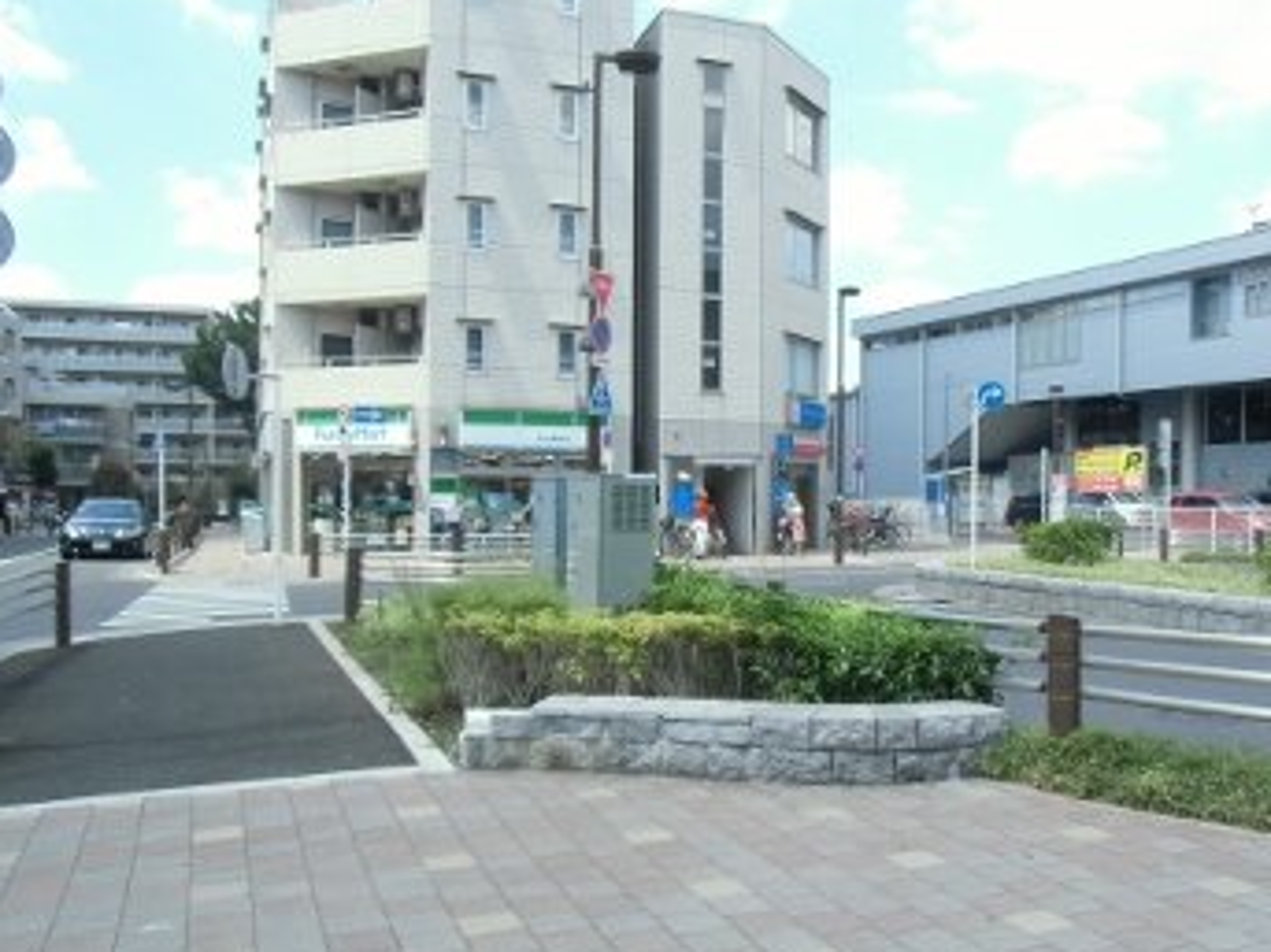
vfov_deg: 40.6
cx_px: 804
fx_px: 1285
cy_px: 543
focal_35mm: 35
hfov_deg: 52.0
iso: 64
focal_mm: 4.24
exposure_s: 1/250
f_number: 3
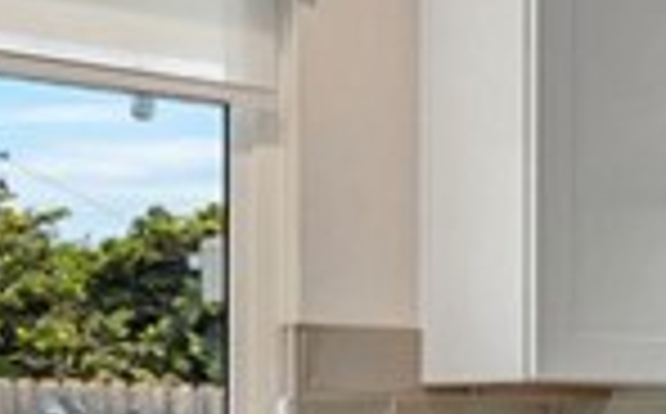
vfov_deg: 12.1
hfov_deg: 17.0
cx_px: 1116
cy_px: 468
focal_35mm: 106
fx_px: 1921
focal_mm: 10
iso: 100
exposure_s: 1/13
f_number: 5.6
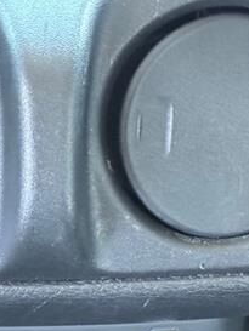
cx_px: 73
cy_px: 404
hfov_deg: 8.2
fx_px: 1725
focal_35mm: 180
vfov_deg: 10.8
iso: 640
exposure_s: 1/30
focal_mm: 6.76
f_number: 1.78
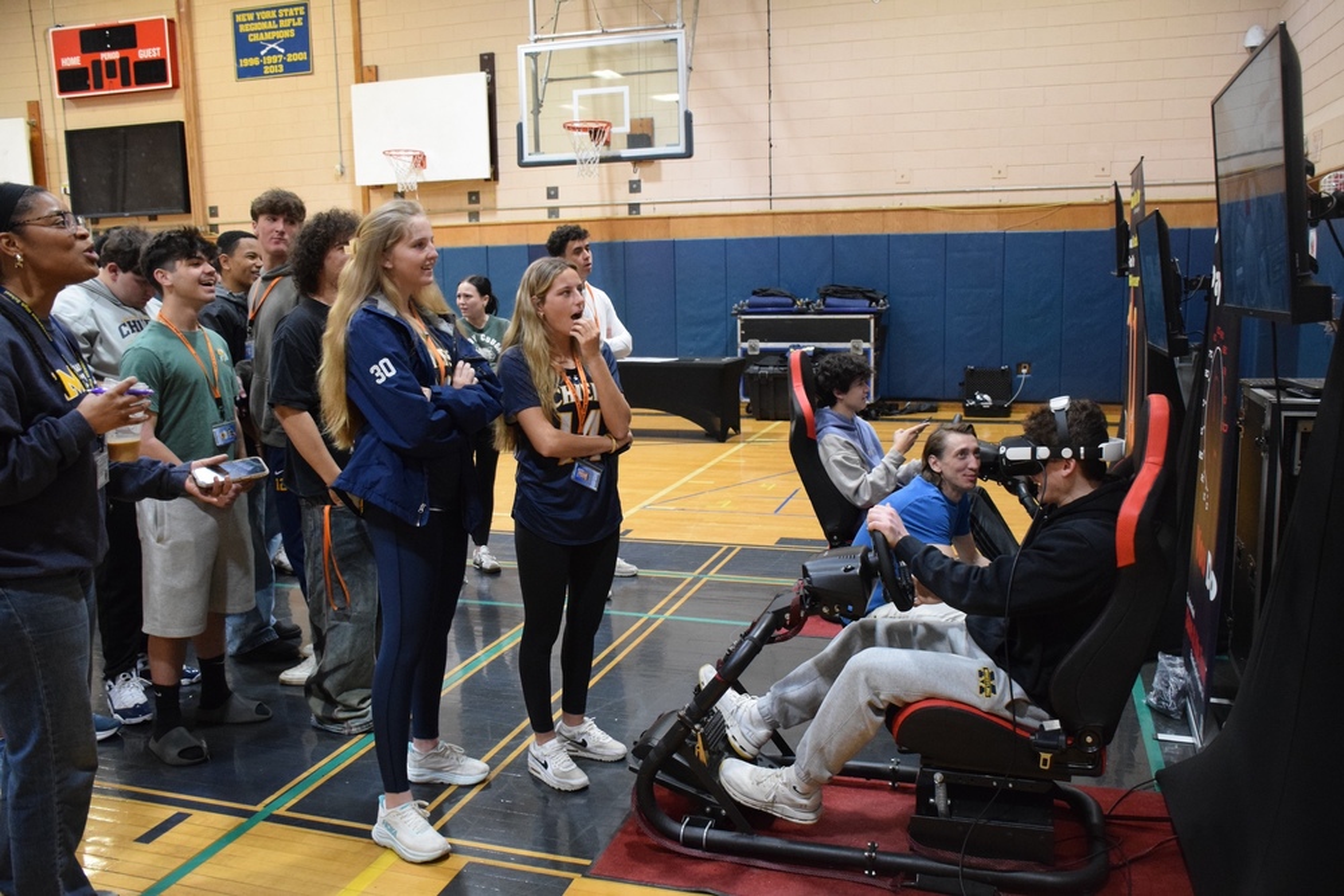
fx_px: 1120
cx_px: 672
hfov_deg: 61.9
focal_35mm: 30
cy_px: 448
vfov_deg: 43.6
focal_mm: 20
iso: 3200
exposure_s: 1/200
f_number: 4
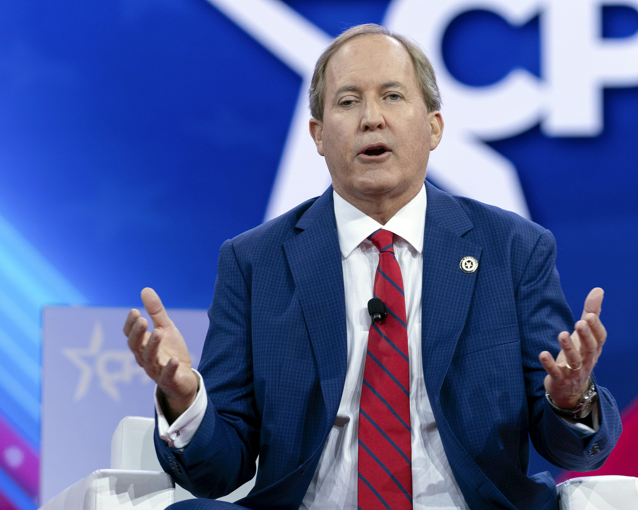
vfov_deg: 8.3
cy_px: 255
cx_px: 357
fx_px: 3512
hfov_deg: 10.4
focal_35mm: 186
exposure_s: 1/320
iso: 1250
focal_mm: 165
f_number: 4.5
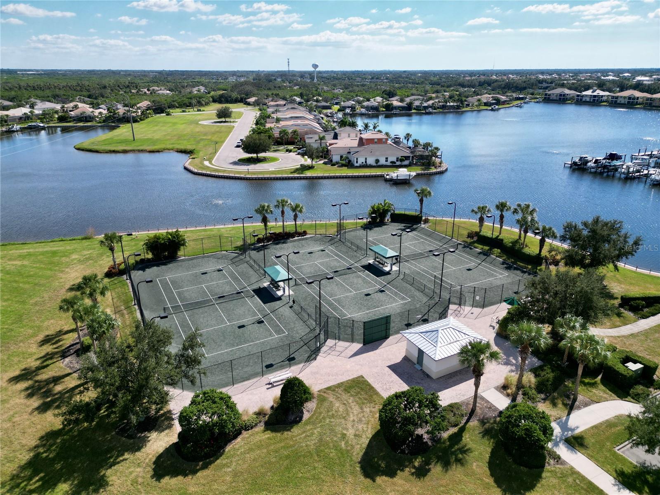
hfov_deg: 71.6
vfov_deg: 56.8
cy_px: 248
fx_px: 458
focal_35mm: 24
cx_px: 330
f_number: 1.7
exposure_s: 1/4000
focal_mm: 6.72
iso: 200
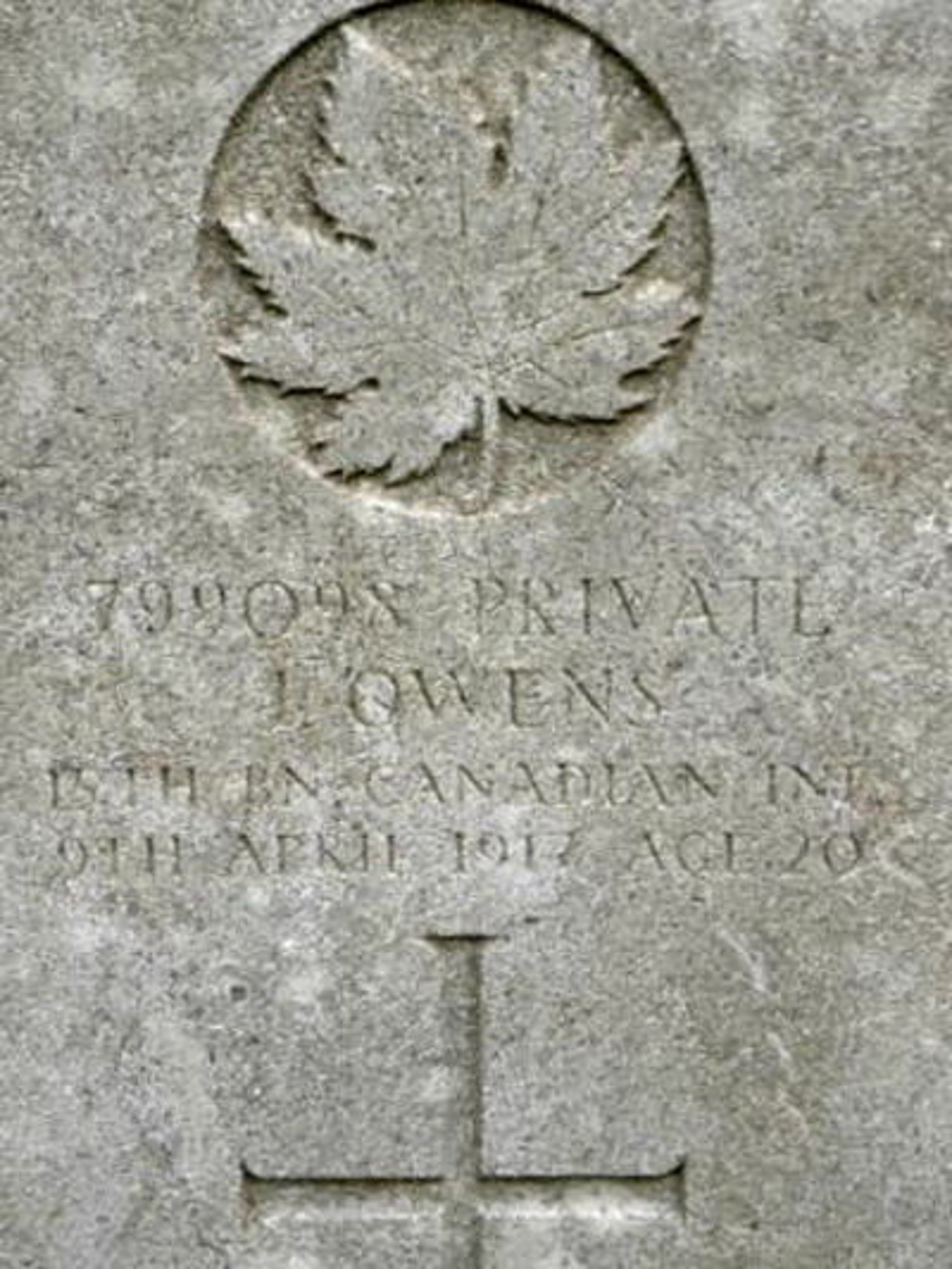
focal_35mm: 75
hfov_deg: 19.6
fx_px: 2749
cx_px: 476
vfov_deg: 26.0
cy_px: 634
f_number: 4
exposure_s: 1/69.3
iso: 89
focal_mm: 13.4
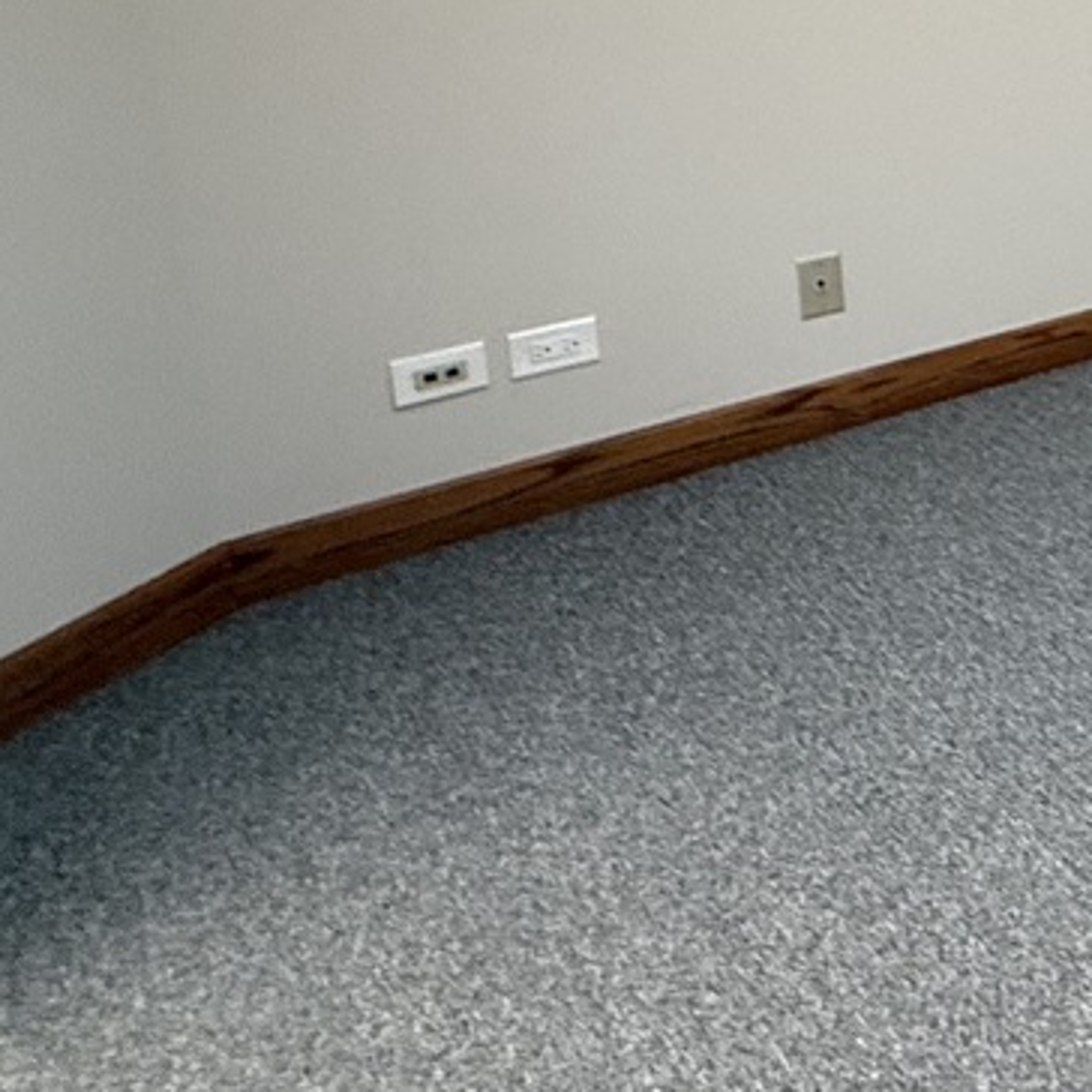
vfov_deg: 31.3
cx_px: 1914
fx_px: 1749
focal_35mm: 49
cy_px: -75
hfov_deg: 22.4
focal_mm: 2.22
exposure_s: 1/60
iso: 250
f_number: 2.2
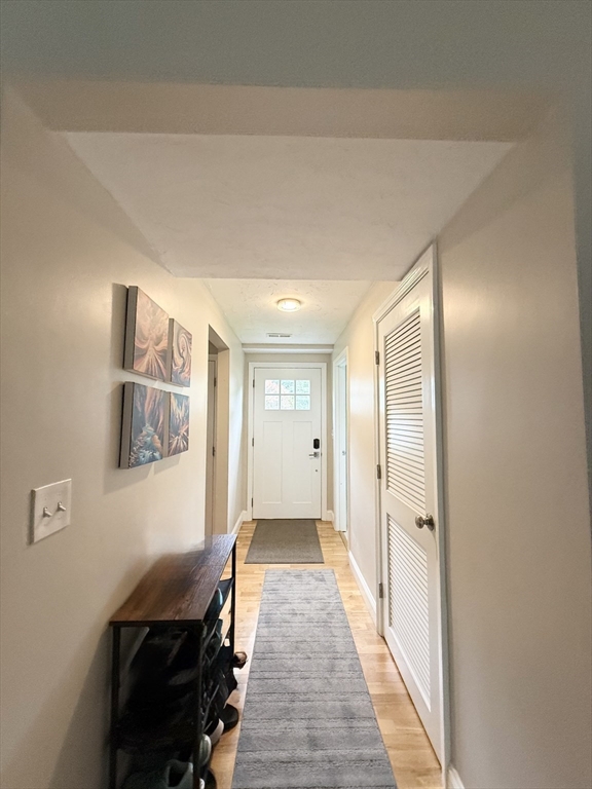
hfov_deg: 85.7
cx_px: 296
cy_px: 394
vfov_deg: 102.1
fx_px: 319
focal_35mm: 14
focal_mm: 2.22
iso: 320
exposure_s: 1/120
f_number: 2.2
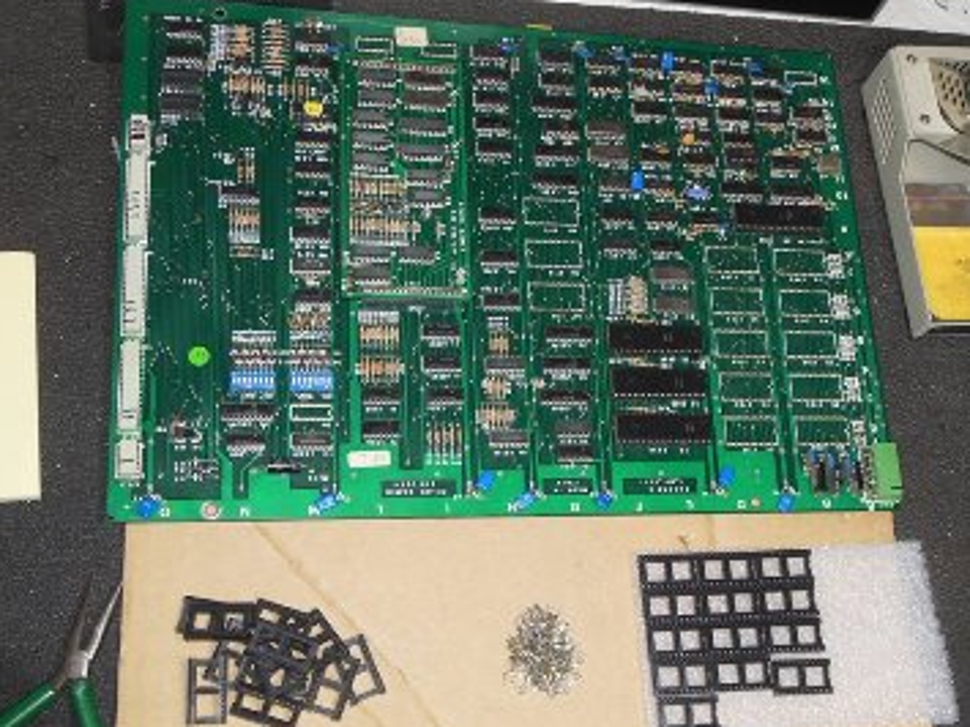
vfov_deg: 30.2
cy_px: 385
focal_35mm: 48
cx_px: 587
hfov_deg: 39.5
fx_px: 1345
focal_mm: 6.8
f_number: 3.6
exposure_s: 1/30
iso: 200
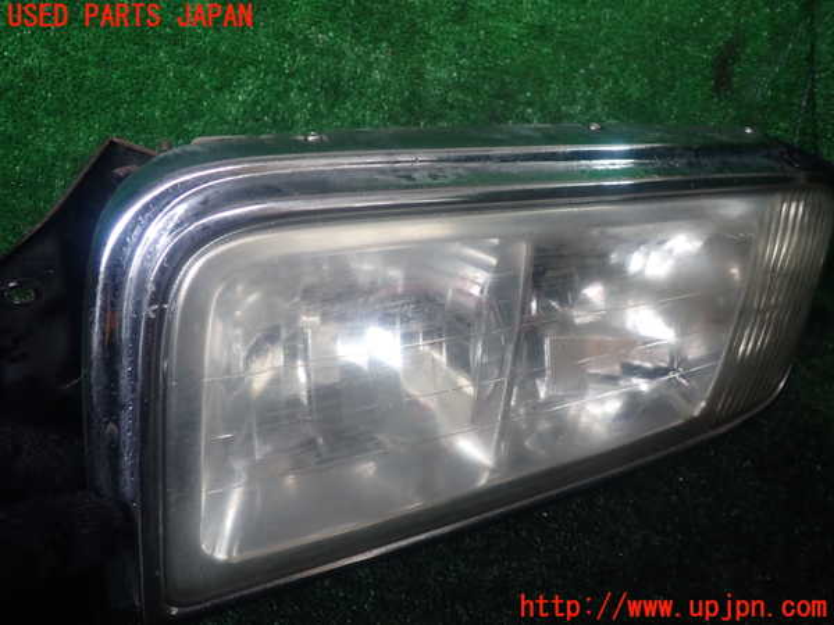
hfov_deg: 60.0
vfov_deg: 46.8
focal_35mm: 30
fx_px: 723
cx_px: 417
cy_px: 312
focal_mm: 5.4
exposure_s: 1/50
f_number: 2.3
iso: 200
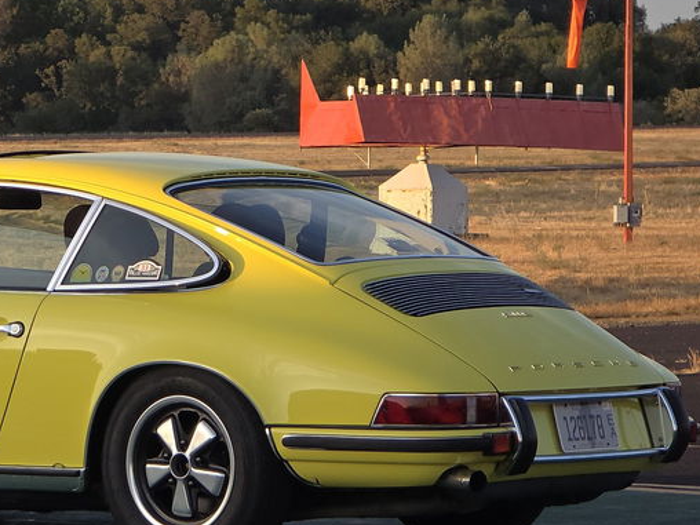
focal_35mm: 232
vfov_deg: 6.4
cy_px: 145
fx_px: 4691
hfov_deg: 8.5
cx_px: 56
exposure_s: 1/321
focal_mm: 18.6
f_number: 3.4
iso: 64
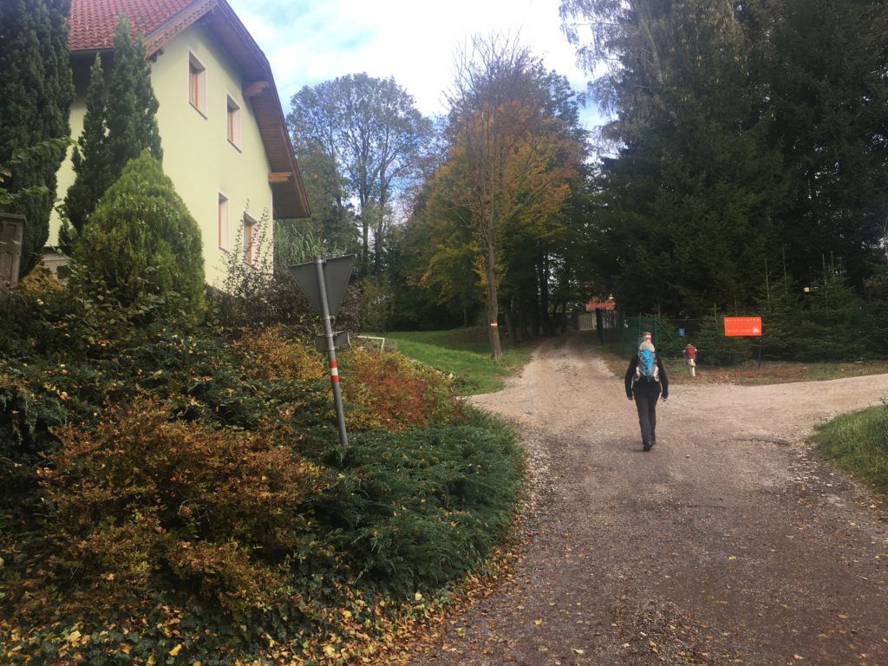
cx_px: 444
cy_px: 333
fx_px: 744
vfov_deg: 48.2
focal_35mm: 29
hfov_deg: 61.7
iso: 25
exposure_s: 1/278
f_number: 2.2
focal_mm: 4.15
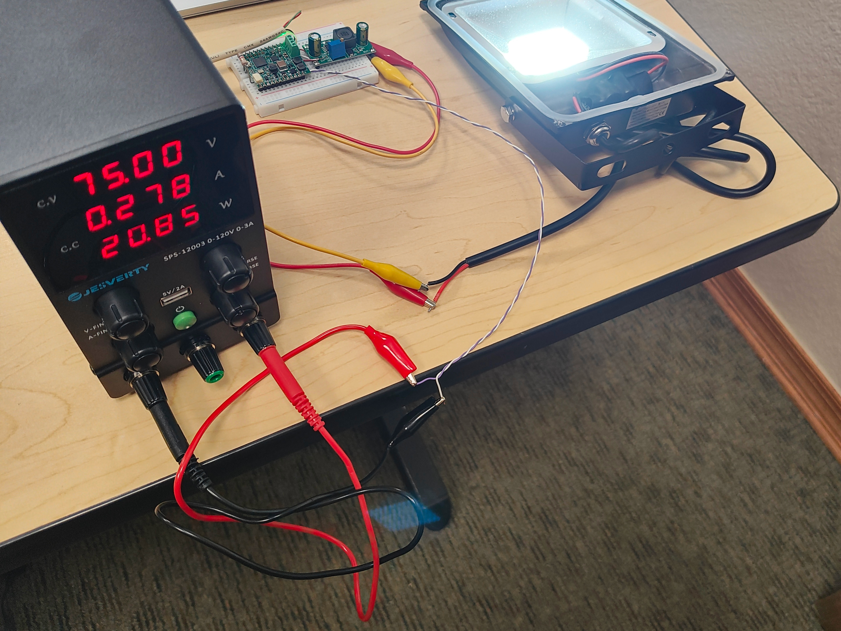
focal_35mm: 25
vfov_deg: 54.9
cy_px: 316
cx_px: 420
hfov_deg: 69.4
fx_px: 607
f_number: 1.5
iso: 117
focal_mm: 4.15
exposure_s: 1/60.1
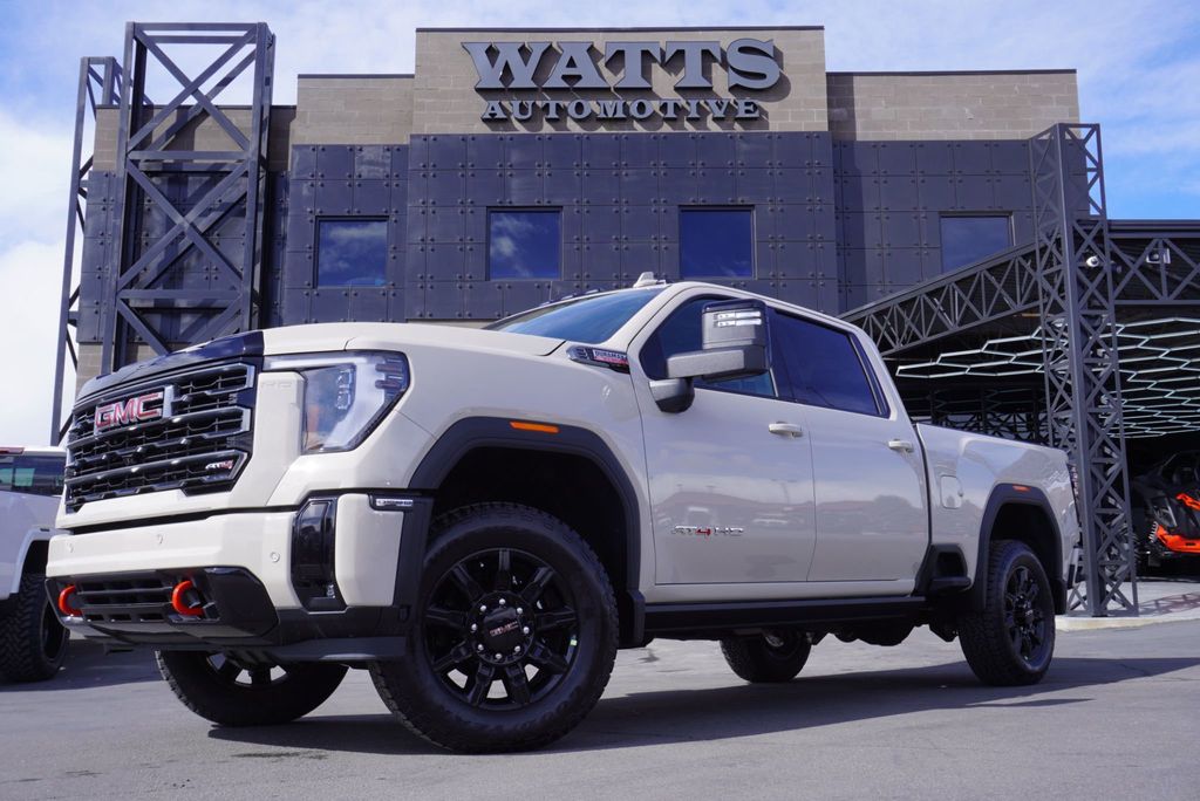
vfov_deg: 38.4
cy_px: 400
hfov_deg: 55.1
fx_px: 1151
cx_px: 600
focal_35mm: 34
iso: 100
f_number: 10
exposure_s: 1/125
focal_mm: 23
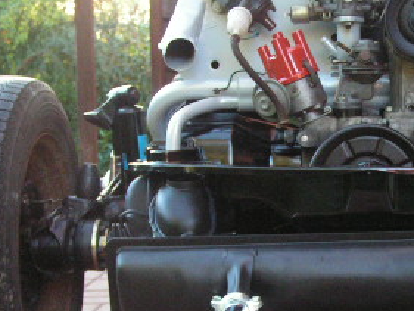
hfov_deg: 18.1
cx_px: 370
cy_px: 186
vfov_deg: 13.8
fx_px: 1280
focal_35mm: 107
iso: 200
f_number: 2.8
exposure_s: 1/60
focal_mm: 7.8
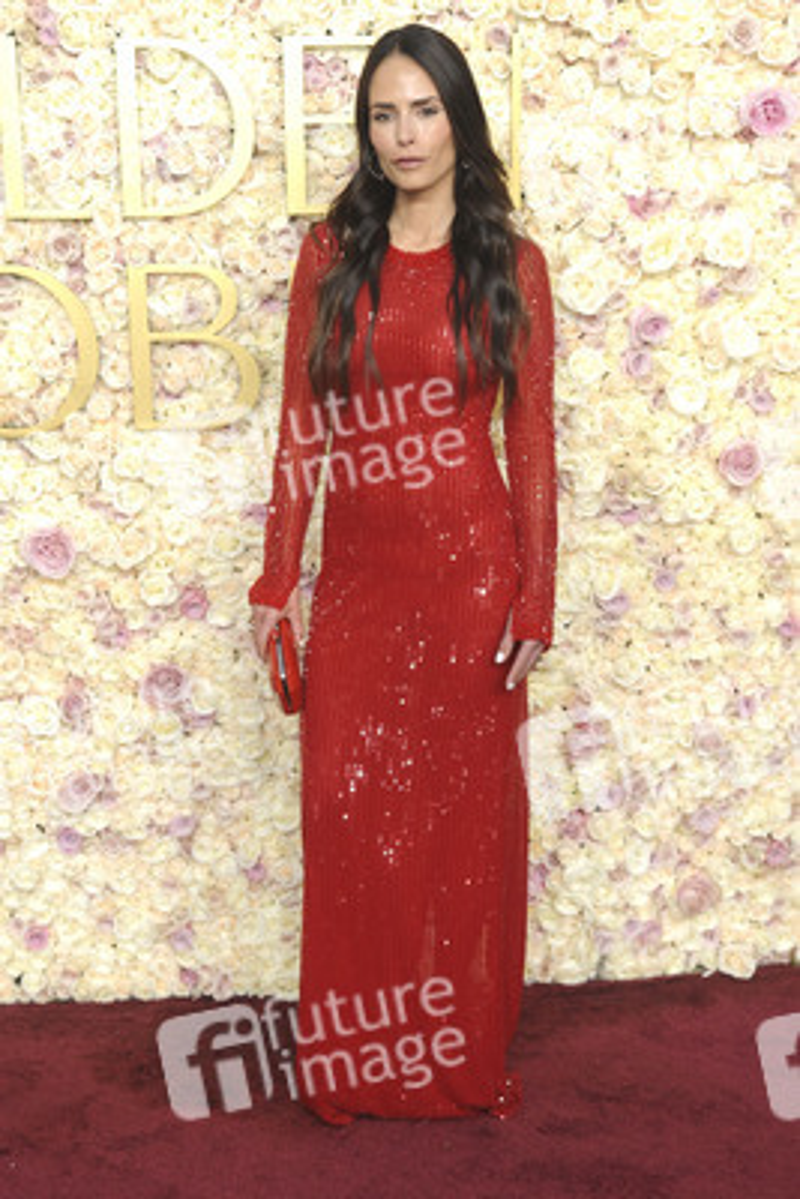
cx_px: 400
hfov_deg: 21.9
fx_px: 2065
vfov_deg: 32.4
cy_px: 600
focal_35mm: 62
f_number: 13
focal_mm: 62
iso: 1000
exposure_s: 1/250
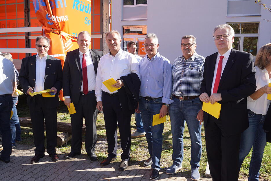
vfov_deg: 40.0
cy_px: 90
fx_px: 249
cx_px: 136
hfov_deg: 57.2
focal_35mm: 33
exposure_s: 1/100
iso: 100
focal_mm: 22
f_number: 9
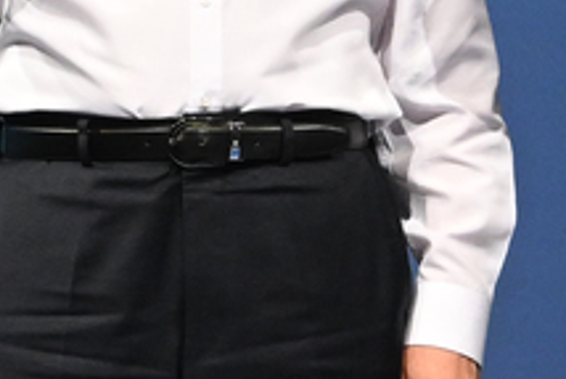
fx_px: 3398
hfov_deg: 9.5
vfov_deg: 6.4
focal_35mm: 216
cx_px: 471
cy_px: 144
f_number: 5.6
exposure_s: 1/100
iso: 2000
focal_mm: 22
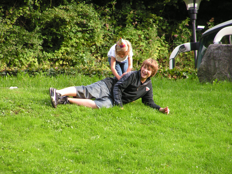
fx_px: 2547
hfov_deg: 5.2
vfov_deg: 3.9
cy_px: 87
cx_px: 116
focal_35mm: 380
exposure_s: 1/400
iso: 100
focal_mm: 63
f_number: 3.7
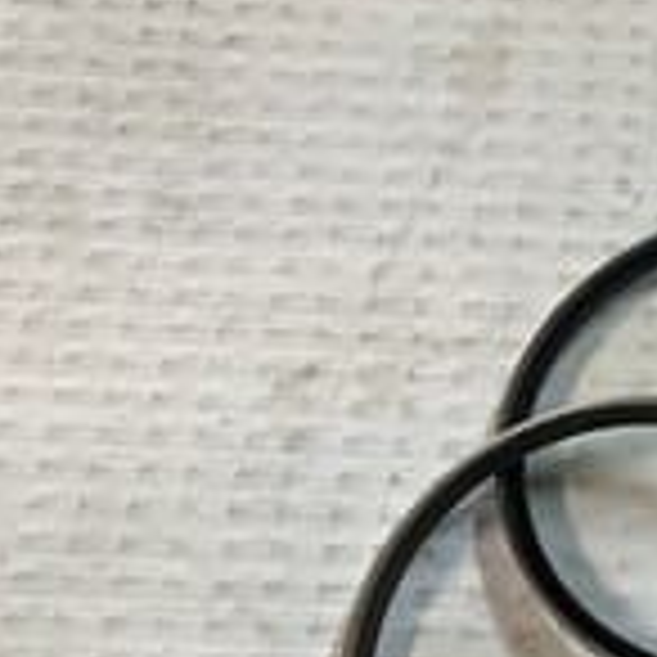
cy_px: 452
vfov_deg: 18.4
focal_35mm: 94
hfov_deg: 17.2
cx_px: 891
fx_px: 2018
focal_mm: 3.3
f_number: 2.4
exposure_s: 1/50
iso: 160
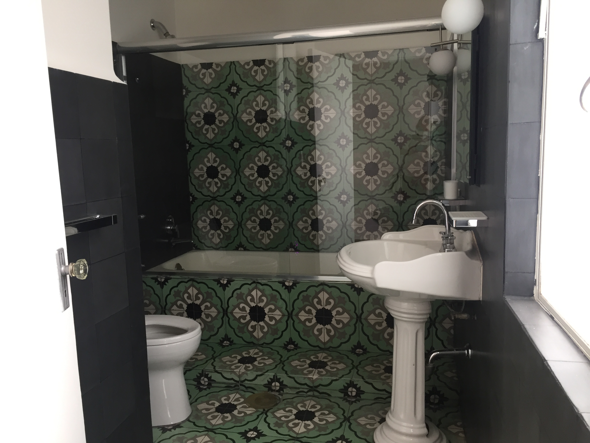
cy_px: 222
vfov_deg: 48.2
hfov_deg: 61.7
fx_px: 494
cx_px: 295
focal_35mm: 29
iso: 32
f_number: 2.2
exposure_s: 1/30
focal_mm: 4.15
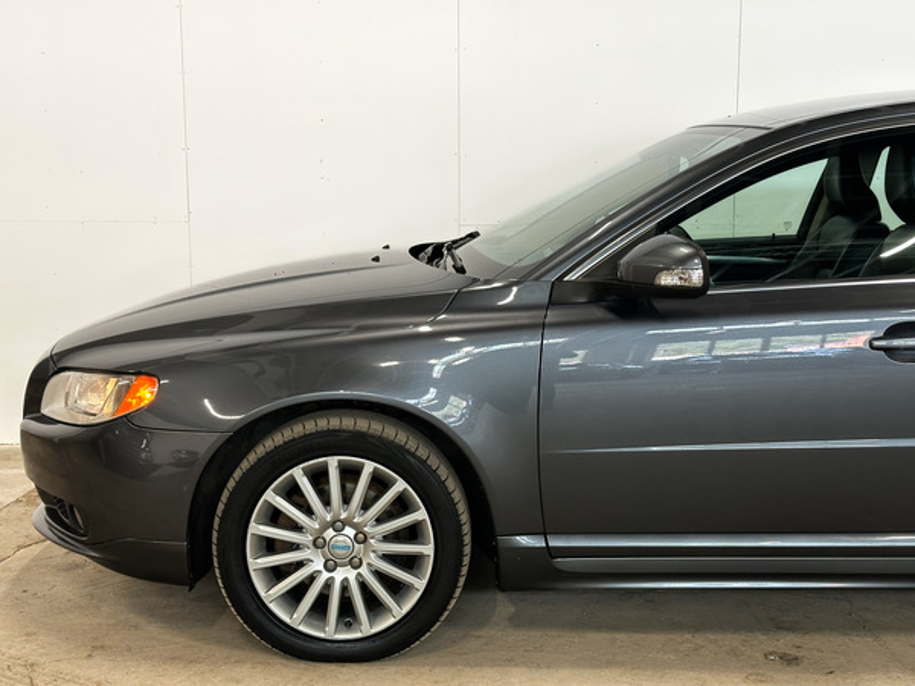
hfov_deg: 39.7
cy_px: 343
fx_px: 1269
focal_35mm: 48
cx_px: 458
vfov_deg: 30.3
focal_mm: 6.86
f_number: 1.8
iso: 100
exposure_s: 1/50
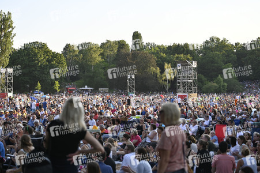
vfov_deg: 19.4
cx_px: 130
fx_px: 505
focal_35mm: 70
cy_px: 86
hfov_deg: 28.9
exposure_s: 1/400
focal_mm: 70
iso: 125
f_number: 2.8
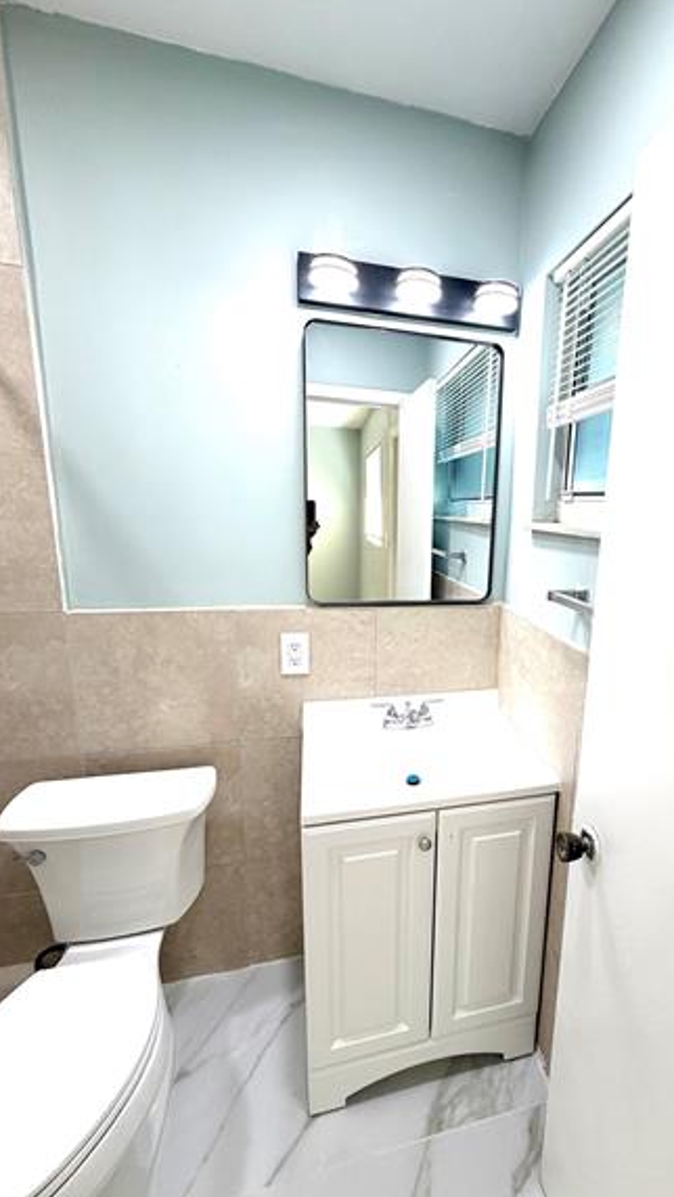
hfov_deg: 65.3
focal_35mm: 16
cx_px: 450
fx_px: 508
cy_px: 607
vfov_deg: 99.4
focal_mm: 2.22
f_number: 2.2
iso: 100
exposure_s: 1/120
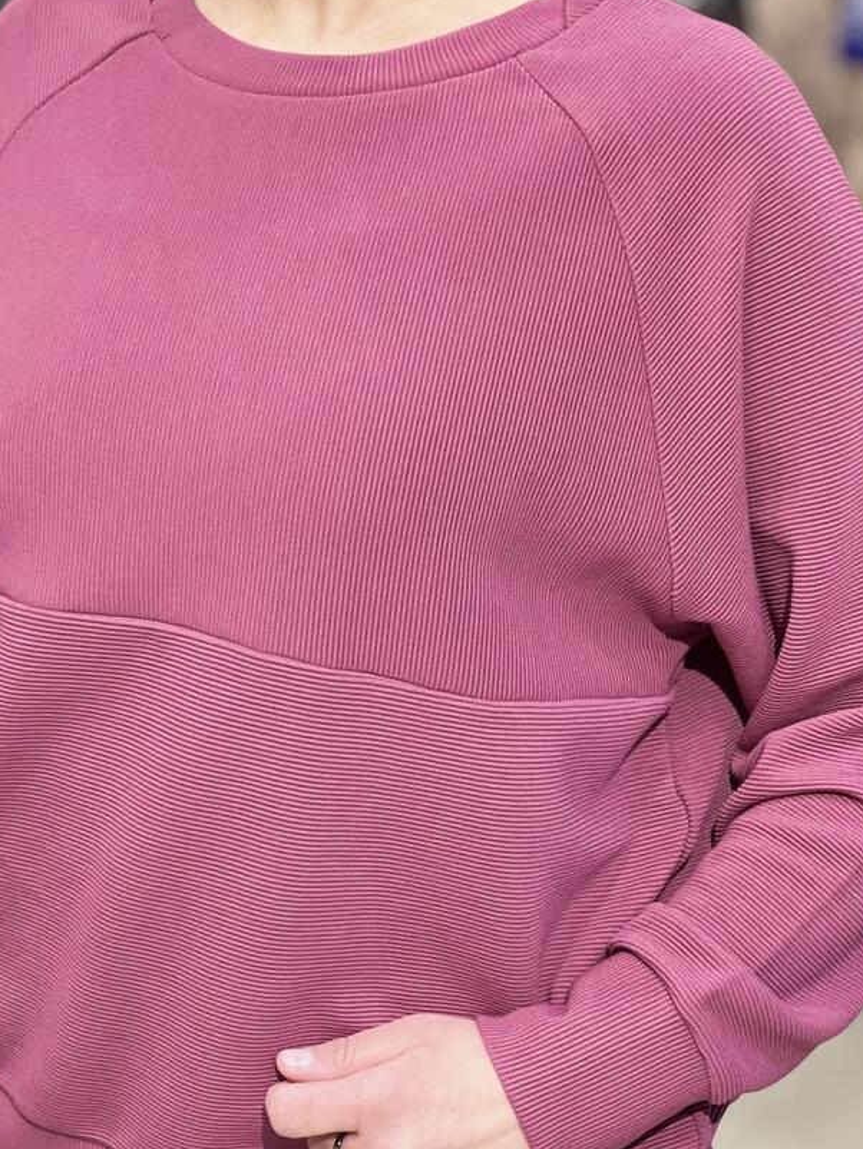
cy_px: 684
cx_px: 384
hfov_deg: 11.6
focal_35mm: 128
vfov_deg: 15.4
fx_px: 4253
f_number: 2.8
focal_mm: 9
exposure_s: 1/33
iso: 200
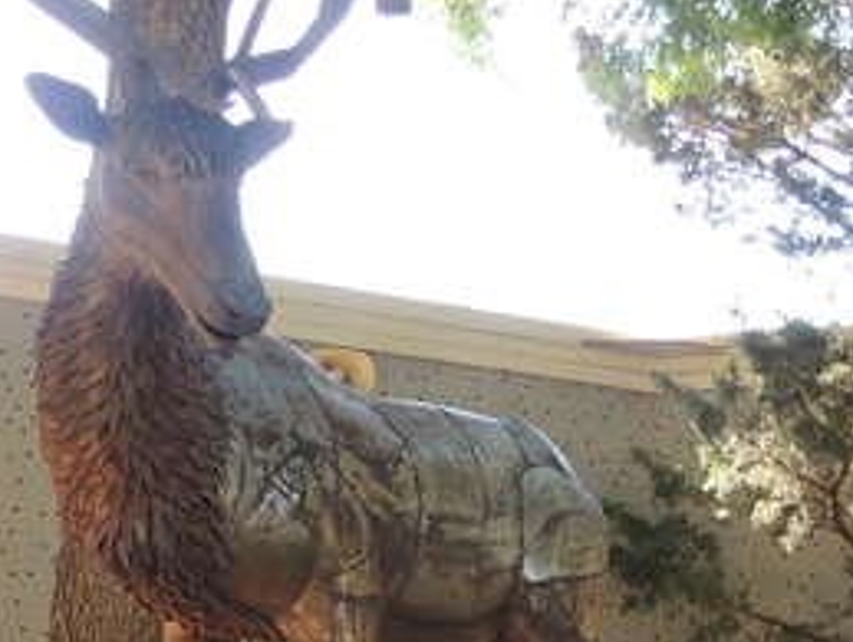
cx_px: 445
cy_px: 691
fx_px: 1826
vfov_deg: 19.2
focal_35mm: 74
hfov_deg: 26.3
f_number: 3
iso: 100
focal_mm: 4.3
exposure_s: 1/80
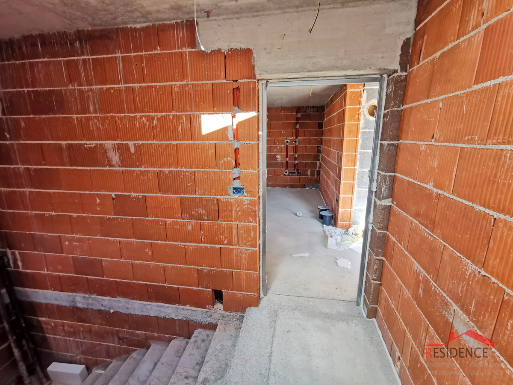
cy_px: 192
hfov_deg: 94.5
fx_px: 237
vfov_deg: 78.1
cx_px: 256
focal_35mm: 16
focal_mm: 2.35
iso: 125
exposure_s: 1/60
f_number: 2.2
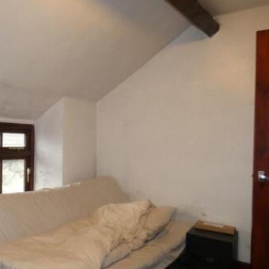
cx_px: 38
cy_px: 154
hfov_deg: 48.3
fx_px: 273
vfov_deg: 52.3
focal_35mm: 31
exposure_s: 1/60
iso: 640
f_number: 2.8
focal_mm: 3.6
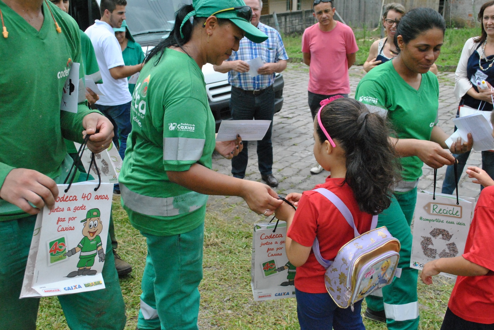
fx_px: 536
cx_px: 247
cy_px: 165
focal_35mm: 39
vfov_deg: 34.3
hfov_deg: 49.5
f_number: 7.1
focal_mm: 26
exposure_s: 1/2000
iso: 1600
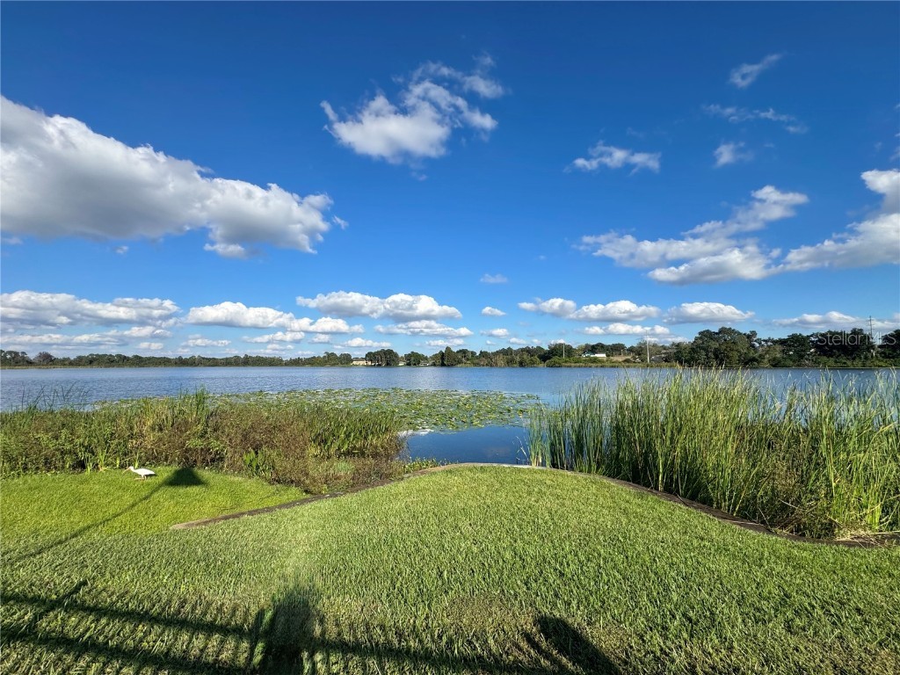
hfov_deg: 102.1
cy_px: 338
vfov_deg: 85.7
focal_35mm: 14
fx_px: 364
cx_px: 450
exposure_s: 1/2584
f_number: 2.2
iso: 50
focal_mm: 2.22
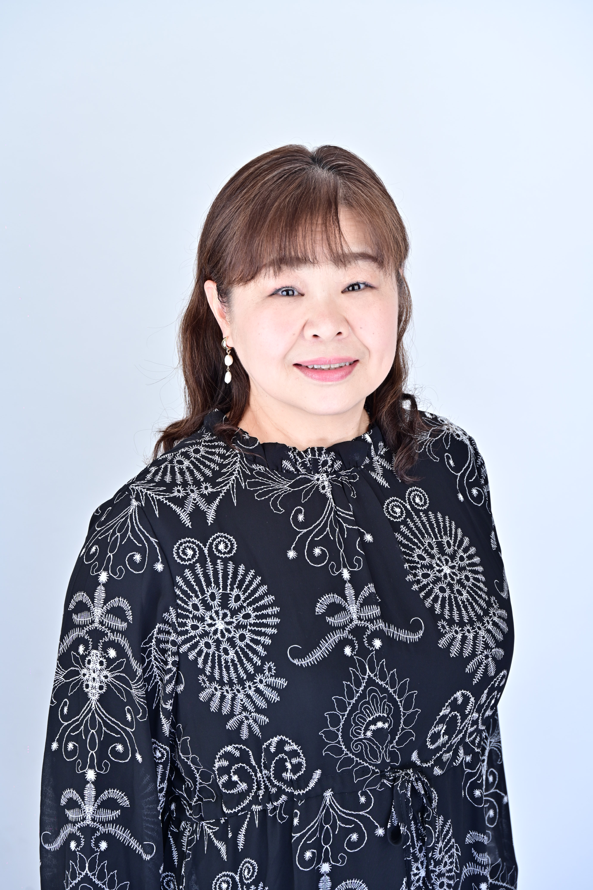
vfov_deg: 19.5
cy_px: 445
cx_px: 296
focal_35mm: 105
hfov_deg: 13.0
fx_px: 2594
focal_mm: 105
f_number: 7.1
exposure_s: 1/160
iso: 125
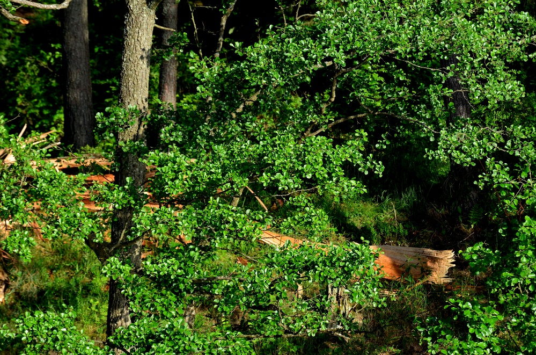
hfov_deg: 4.9
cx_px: 268
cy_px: 178
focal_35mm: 420
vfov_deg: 3.3
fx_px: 6238
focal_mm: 280
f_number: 8
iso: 400
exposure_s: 1/500
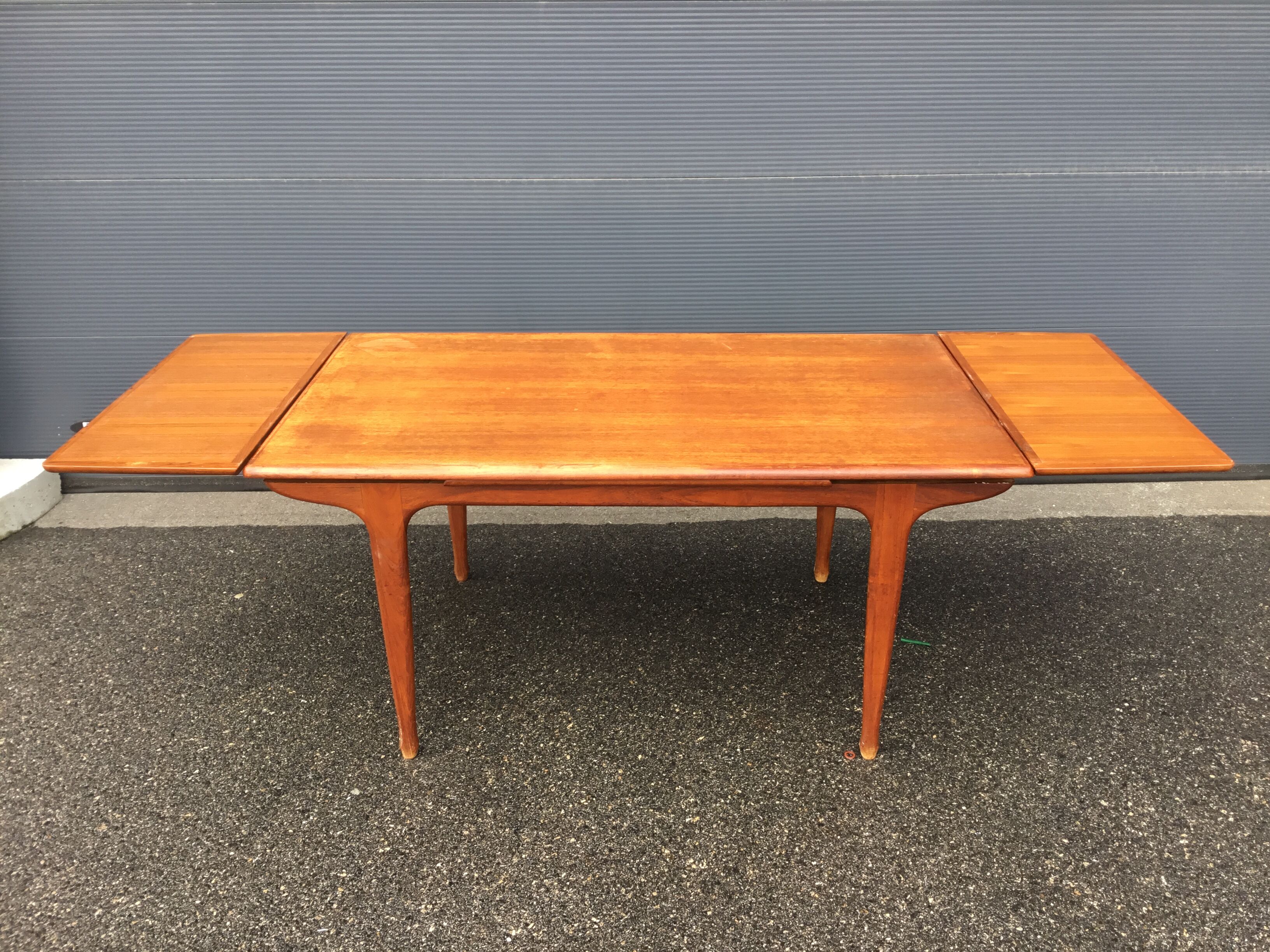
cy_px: 476
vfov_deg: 45.4
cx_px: 635
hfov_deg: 58.4
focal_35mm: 31
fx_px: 1137
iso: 25
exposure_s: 1/116
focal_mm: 3.3
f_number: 2.4
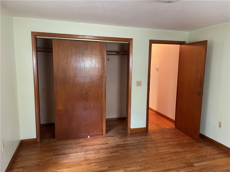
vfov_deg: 53.1
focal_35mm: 26
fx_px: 173
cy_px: 86
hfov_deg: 67.3
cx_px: 115
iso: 400
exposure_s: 1/40
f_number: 1.6
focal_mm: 4.2
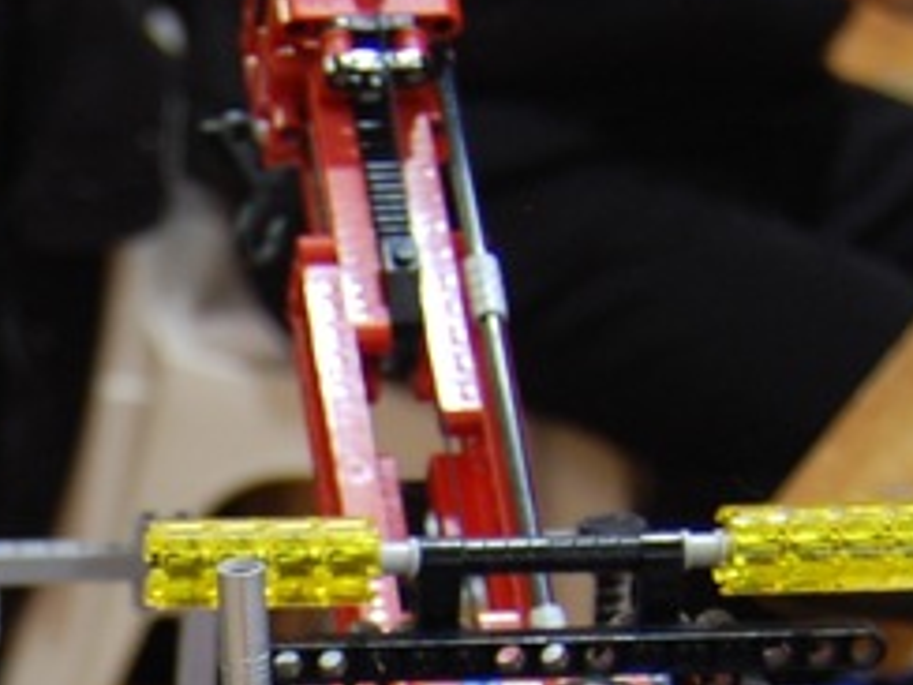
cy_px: 1093
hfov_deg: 12.1
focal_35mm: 157
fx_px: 4141
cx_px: -352
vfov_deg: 9.2
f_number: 4.2
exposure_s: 1/3
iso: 400
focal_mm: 26
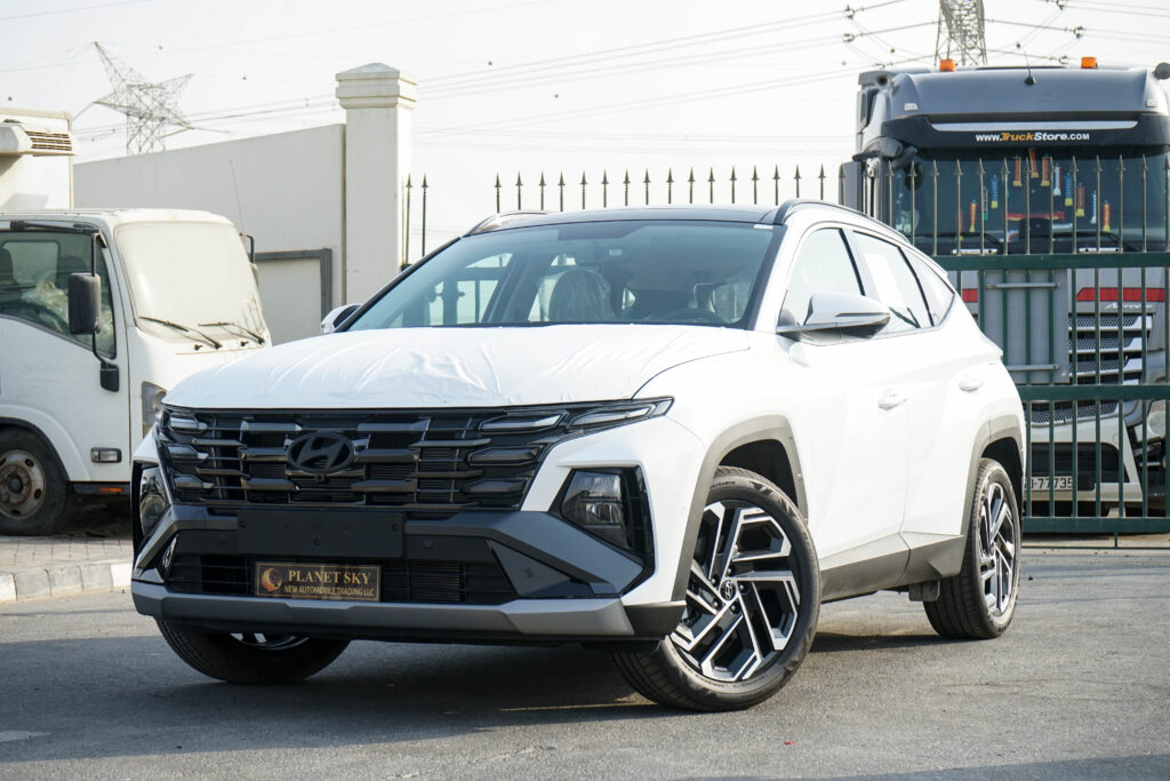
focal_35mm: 70
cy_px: 390
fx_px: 2275
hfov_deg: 28.8
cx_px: 585
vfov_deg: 19.5
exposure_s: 1/400
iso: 400
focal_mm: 70
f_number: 8
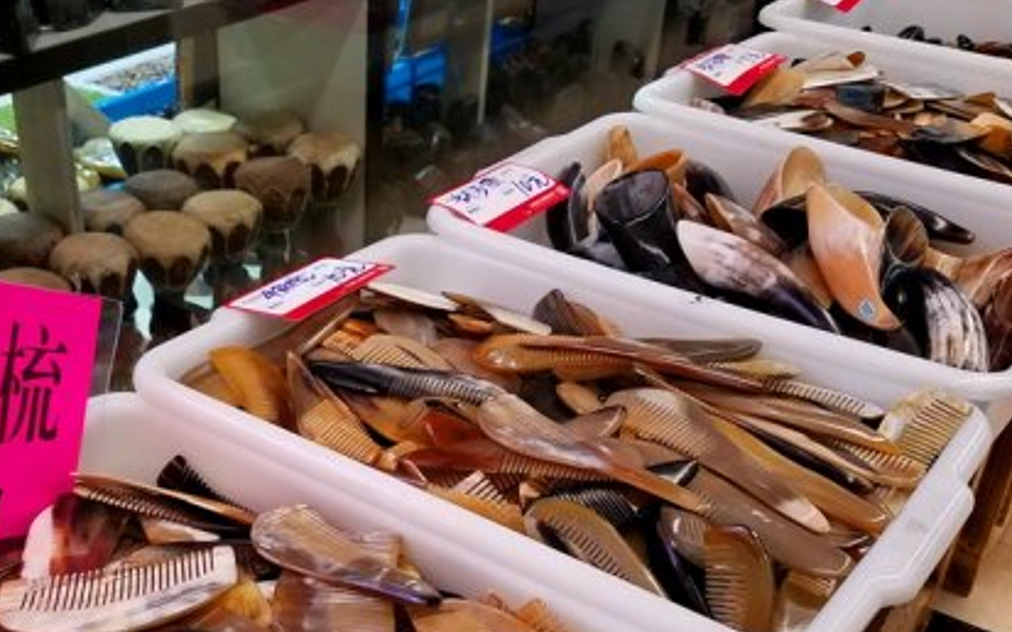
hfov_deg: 43.3
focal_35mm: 46
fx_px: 1269
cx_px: 421
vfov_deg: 27.5
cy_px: 491
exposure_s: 1/33
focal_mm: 4.2
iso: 160
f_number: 1.7
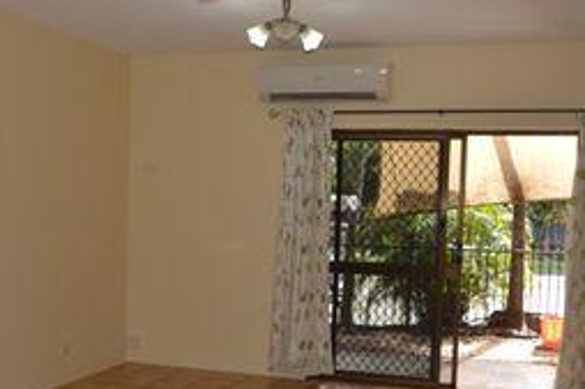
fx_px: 812
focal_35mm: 50
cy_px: 264
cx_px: 233
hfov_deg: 39.4
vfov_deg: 26.8
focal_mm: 18
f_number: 4
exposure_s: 1/125
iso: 125
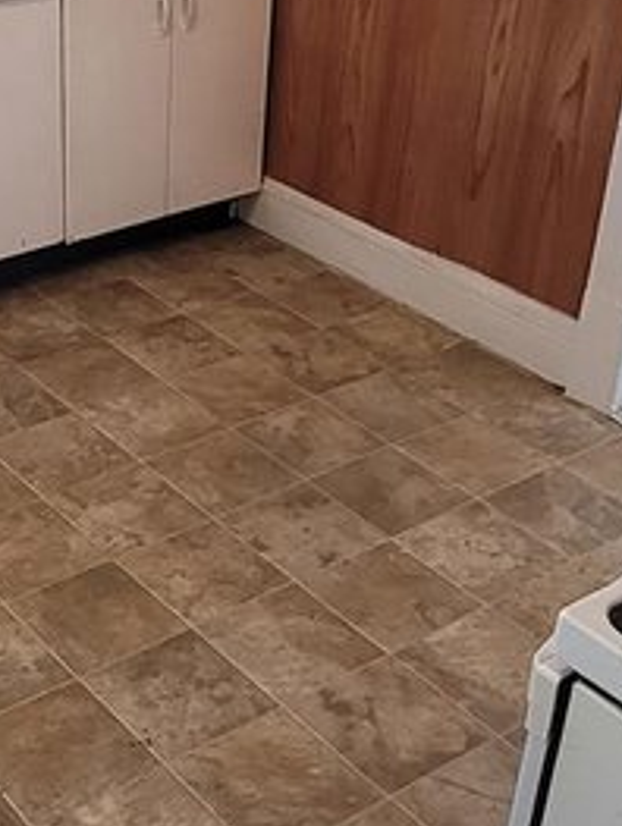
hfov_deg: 25.4
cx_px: 68
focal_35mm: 56
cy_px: 325
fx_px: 1338
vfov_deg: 34.2
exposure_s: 1/60
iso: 160
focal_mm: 2.2
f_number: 2.2
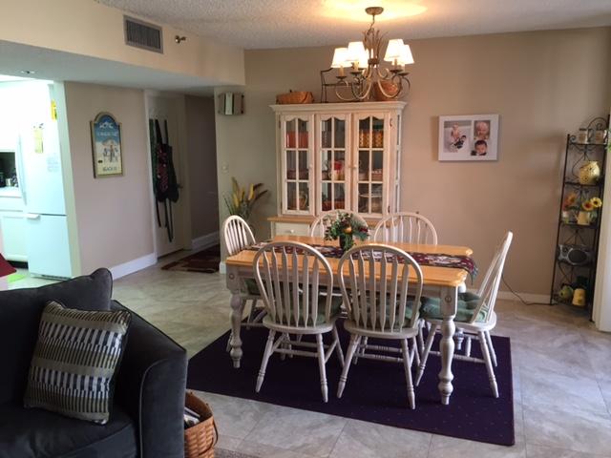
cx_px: 306
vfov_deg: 48.2
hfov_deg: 61.7
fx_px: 512
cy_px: 229
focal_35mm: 29
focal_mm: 4.15
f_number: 2.2
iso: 64
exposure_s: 1/30
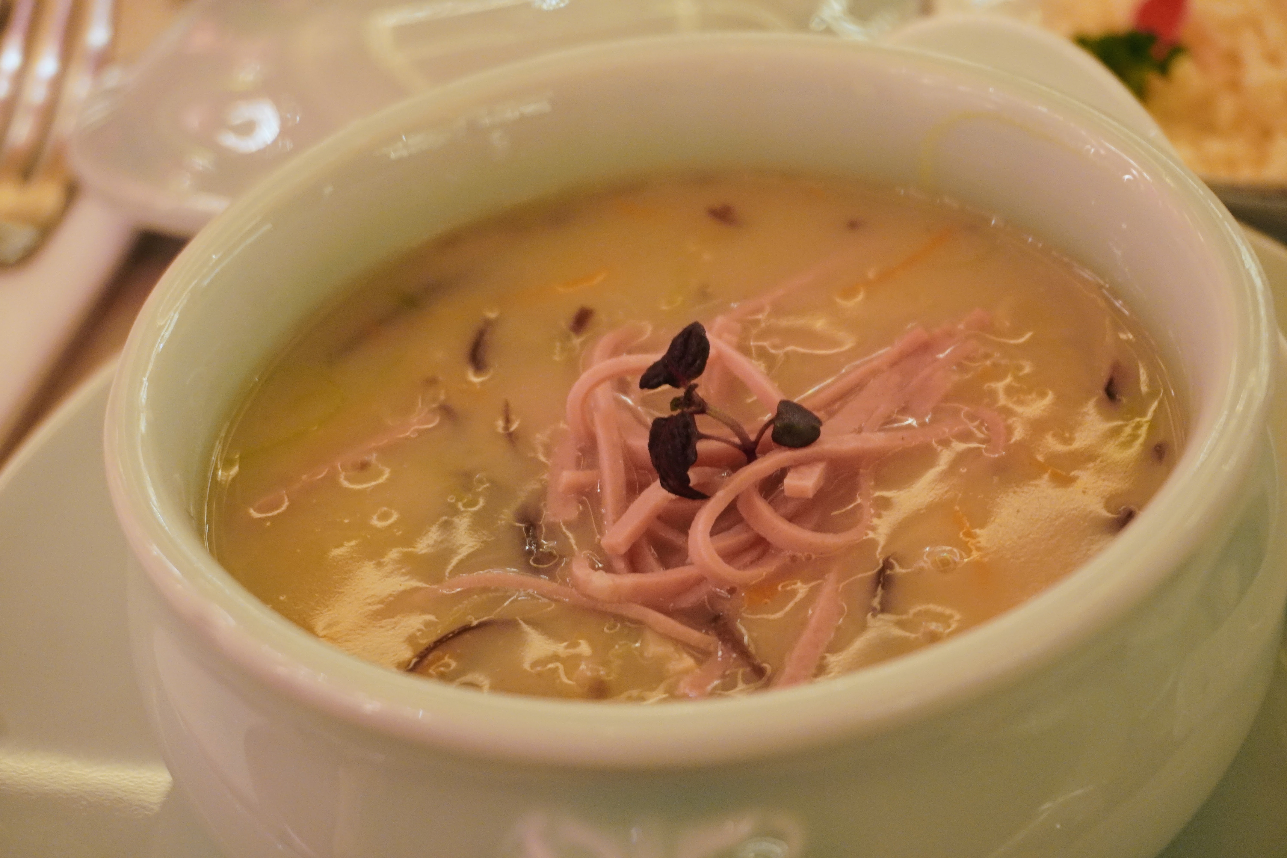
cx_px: 644
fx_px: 2520
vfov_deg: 19.3
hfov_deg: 28.6
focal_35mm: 70
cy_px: 429
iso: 2000
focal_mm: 47
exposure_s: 1/20
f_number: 5.6
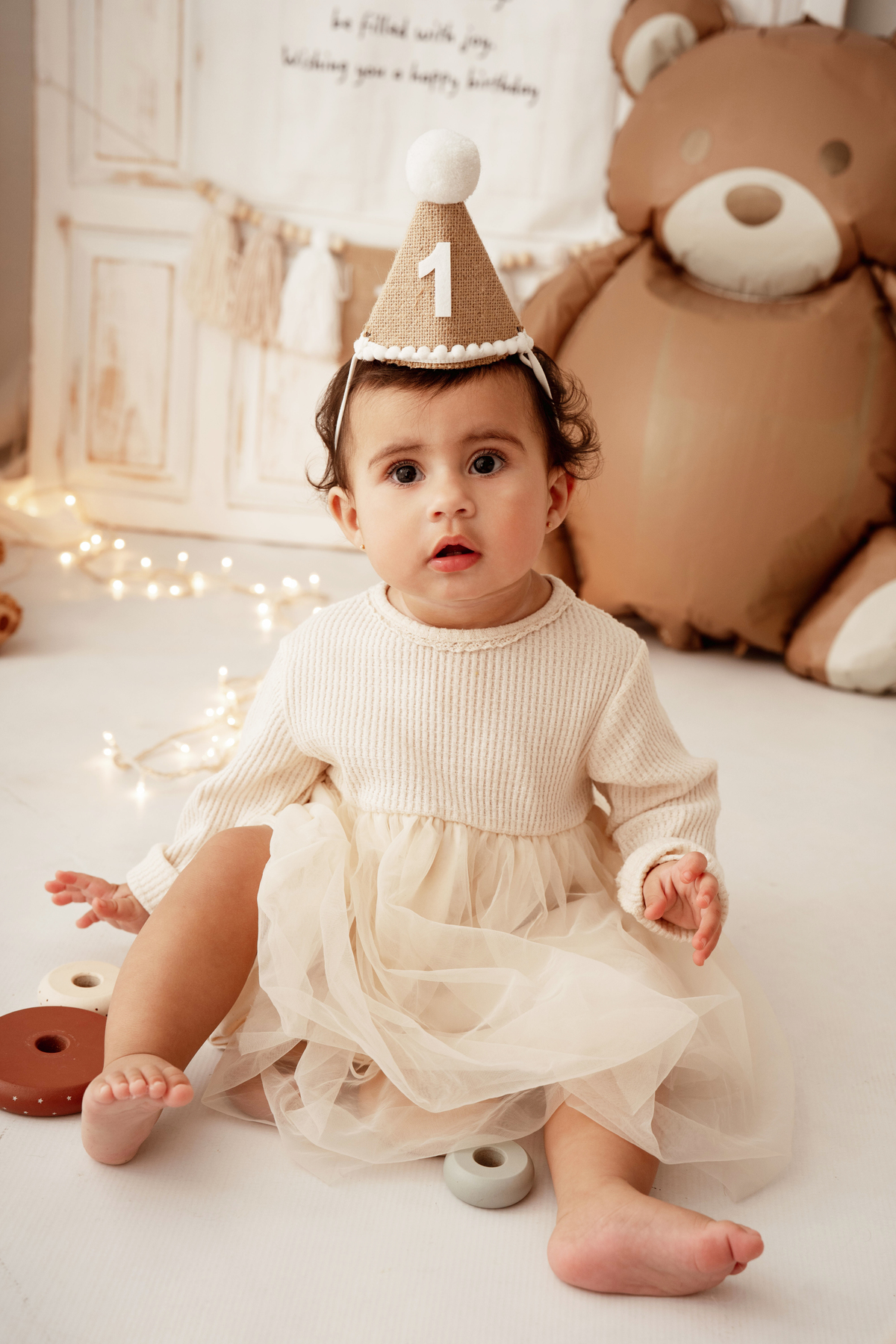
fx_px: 1867
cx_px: 448
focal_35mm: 50
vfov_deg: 39.6
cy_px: 672
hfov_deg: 27.0
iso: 640
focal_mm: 50
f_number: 4.5
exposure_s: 1/160
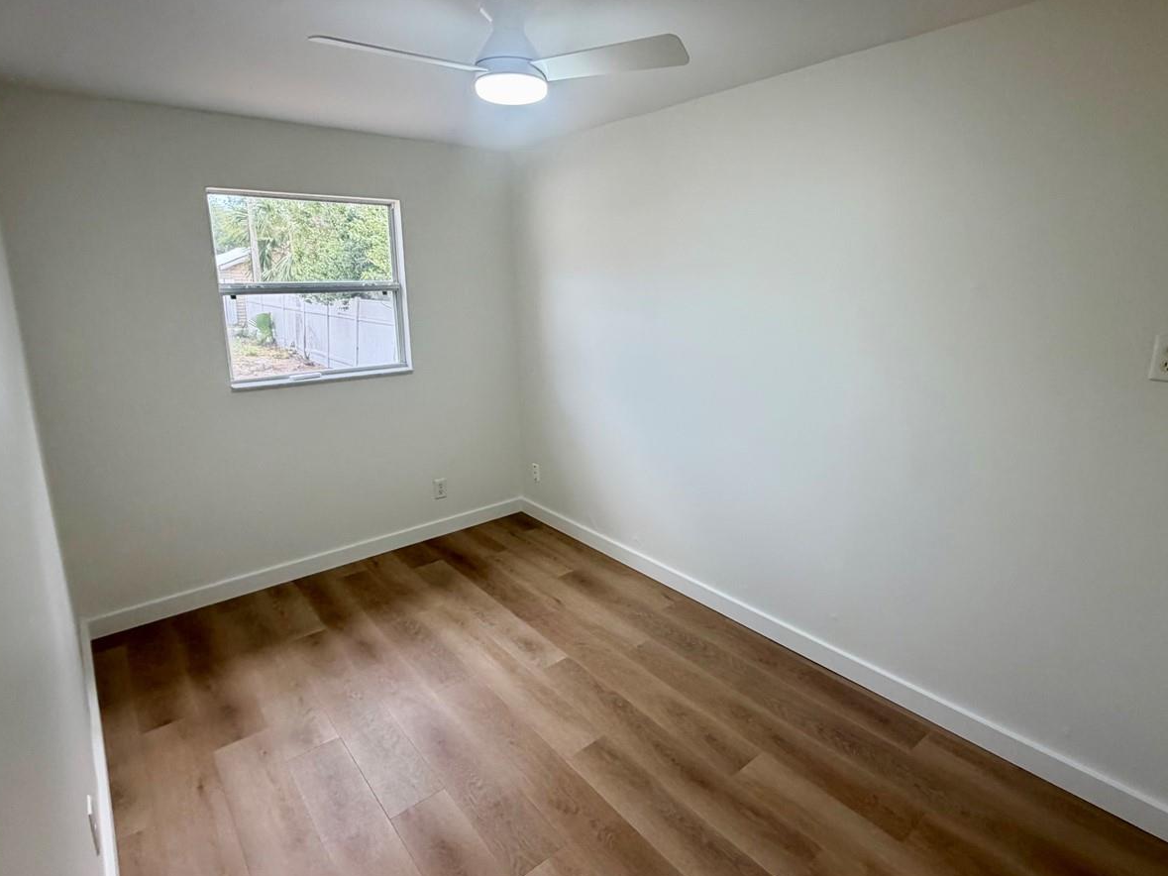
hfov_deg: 84.5
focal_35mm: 19
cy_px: 398
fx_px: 641
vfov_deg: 68.5
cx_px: 637
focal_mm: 2.22
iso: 200
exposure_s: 1/120
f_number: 2.2
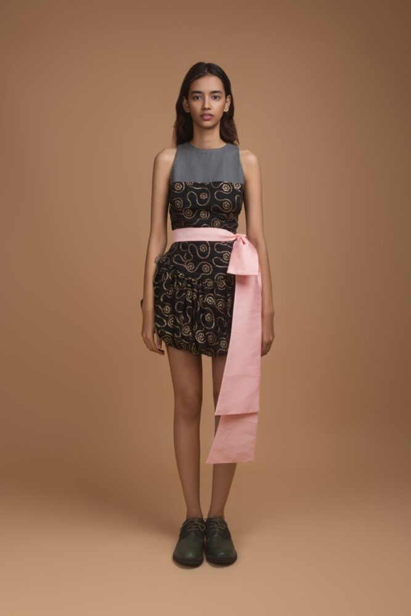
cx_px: 206
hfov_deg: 30.5
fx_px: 753
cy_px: 308
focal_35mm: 44
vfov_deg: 44.5
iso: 100
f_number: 13
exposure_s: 1/125
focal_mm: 44
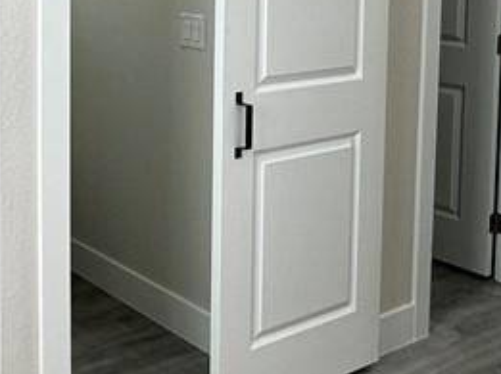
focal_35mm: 55
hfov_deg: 32.8
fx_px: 795
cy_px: 6
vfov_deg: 25.3
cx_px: 31
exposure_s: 1/120
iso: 125
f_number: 2.2
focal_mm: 2.22
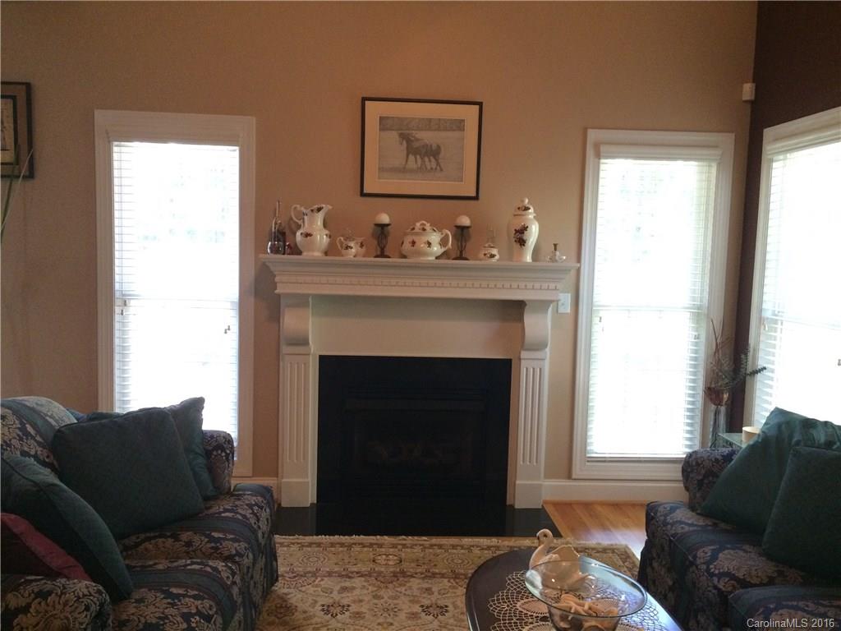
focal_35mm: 29
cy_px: 316
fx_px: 705
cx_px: 420
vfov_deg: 48.2
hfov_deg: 61.7
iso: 200
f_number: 2.2
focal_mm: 4.15
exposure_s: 1/30
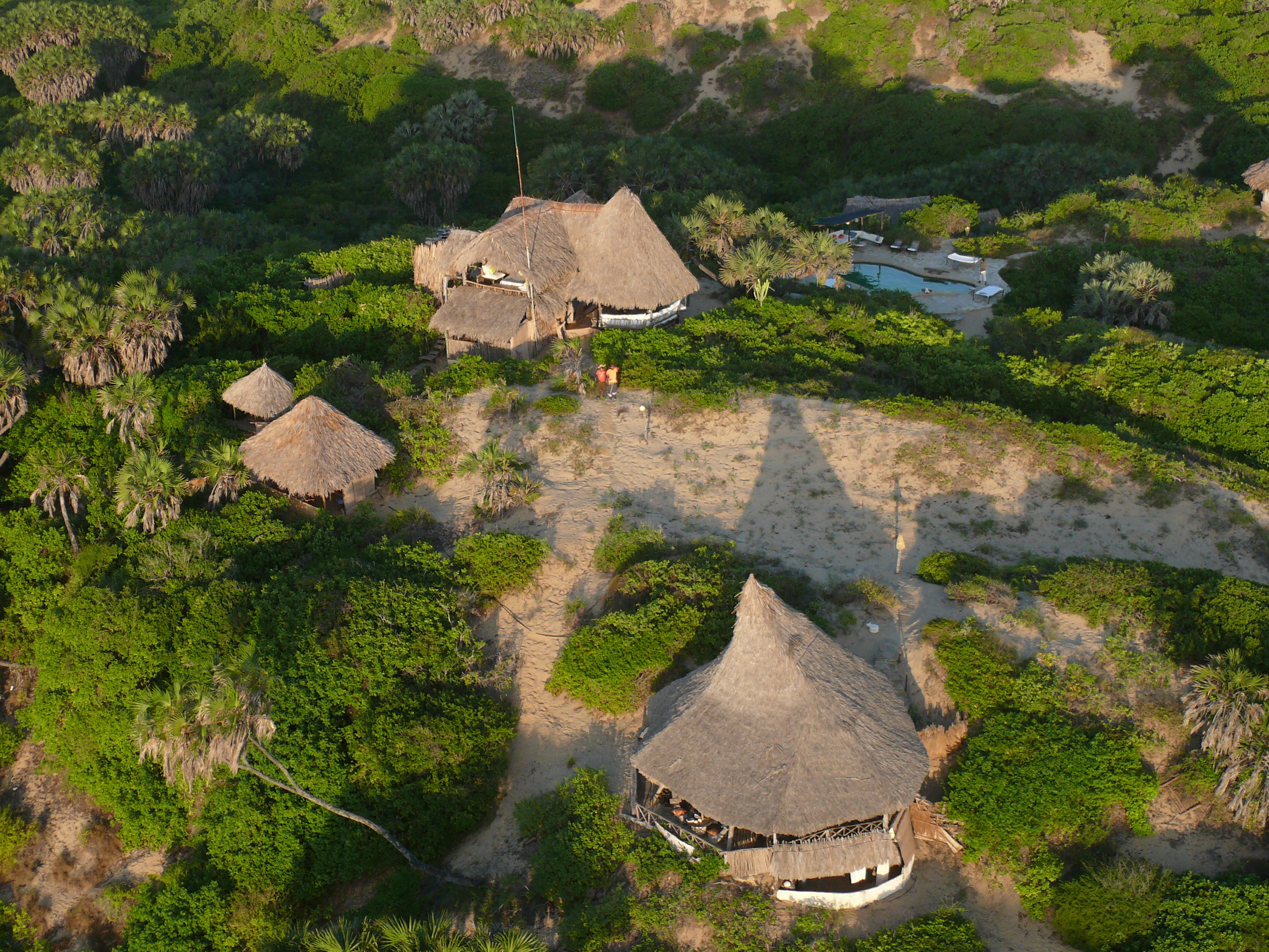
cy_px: 440
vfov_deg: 26.6
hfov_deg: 34.9
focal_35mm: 55
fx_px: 2016
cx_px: 655
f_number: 3.2
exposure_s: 1/500
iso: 100
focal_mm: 9.4
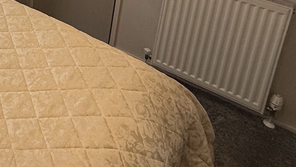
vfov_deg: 20.2
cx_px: -62
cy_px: -111
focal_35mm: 47
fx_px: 369
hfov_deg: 34.6
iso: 50
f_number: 2.2
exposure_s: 1/121
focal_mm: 2.22
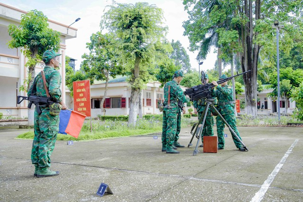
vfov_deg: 41.1
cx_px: 152
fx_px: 269
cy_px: 101
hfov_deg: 58.7
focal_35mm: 32
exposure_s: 1/100
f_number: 6.3
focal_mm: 32
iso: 100
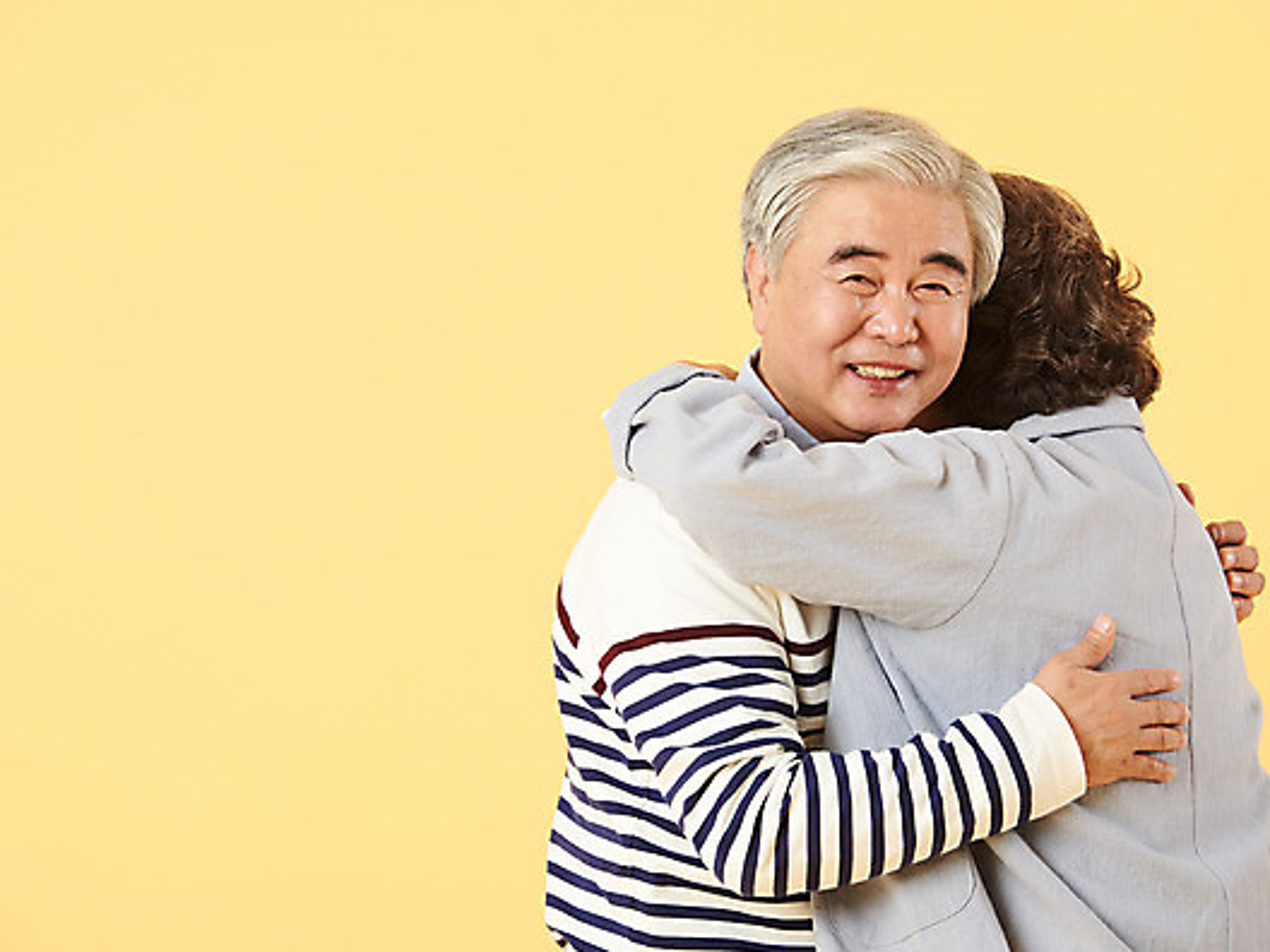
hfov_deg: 10.4
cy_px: 476
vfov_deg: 7.8
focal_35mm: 191
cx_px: 643
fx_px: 7007
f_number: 8
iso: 100
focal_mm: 175
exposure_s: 1/125
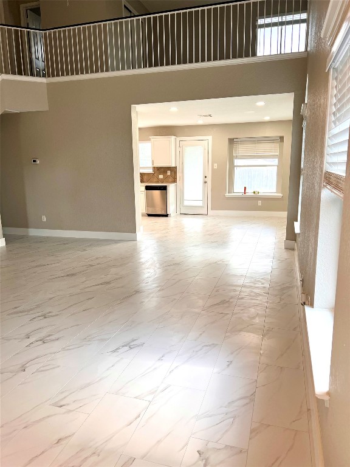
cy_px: 234
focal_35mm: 26
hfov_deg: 53.1
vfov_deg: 67.3
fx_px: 351
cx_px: 175
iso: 50
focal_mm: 5.7
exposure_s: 1/120
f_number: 1.5
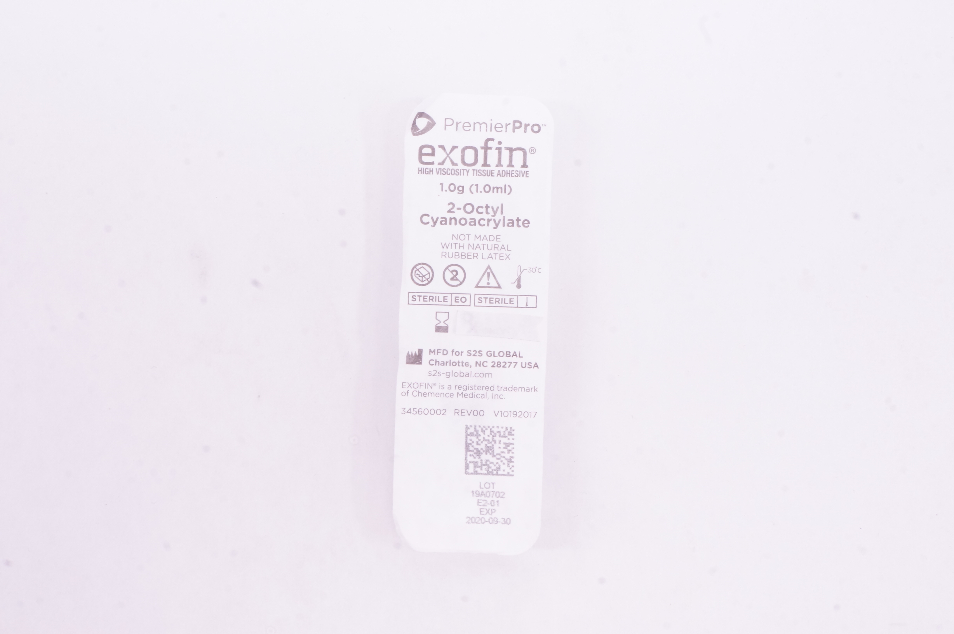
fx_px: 1469
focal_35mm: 56
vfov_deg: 24.3
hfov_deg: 36.0
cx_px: 477
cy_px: 317
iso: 1600
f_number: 20
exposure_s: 1/20
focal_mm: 37
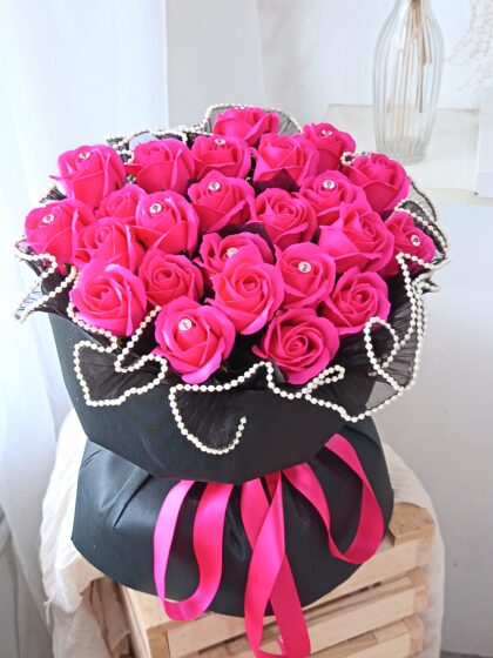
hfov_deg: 30.3
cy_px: 329
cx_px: 246
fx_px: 911
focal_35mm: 48
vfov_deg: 39.7
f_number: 3.5
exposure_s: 1/30
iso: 696
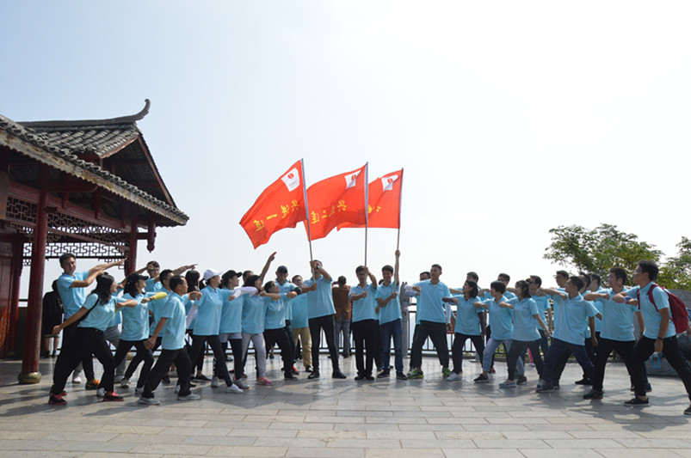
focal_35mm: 27
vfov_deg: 47.8
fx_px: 518
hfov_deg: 67.5
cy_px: 229
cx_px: 346
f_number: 18
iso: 1600
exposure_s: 1/1250
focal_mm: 18
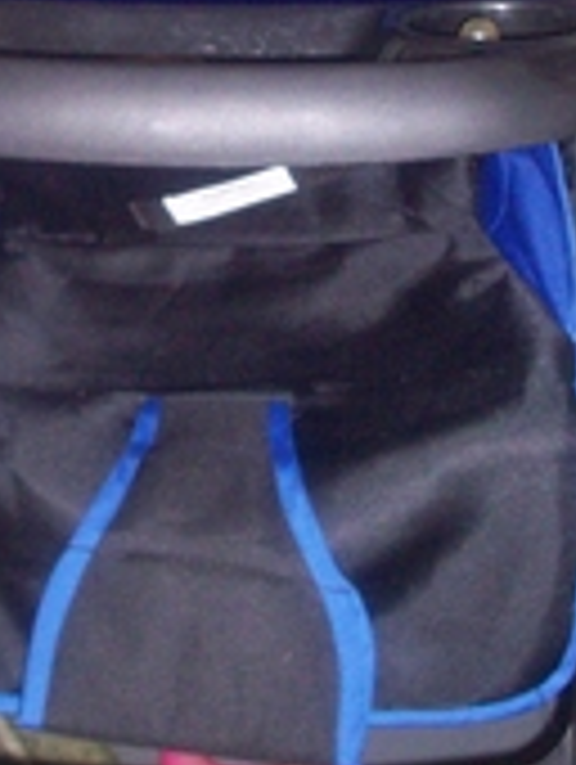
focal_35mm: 98
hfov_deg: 15.1
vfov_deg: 19.7
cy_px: 94
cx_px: 148
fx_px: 2169
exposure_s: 1/64
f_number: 2.8
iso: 200
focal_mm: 6.2
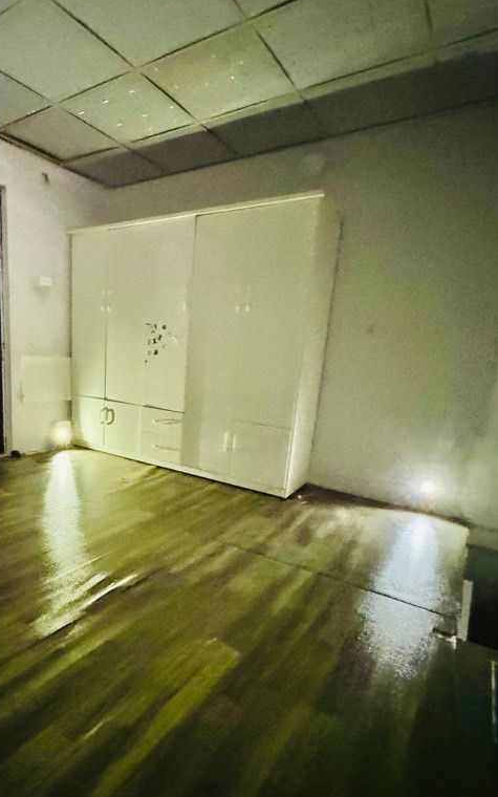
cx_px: 143
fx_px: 434
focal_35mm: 20
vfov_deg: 84.7
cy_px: 444
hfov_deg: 57.5
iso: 2500
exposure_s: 1/30
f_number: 2.2
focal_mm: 2.22
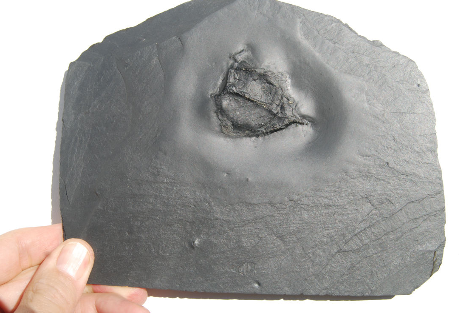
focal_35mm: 43
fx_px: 554
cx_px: 235
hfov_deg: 45.9
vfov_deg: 31.5
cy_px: 149
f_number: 7.1
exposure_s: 1/200
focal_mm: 27
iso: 100
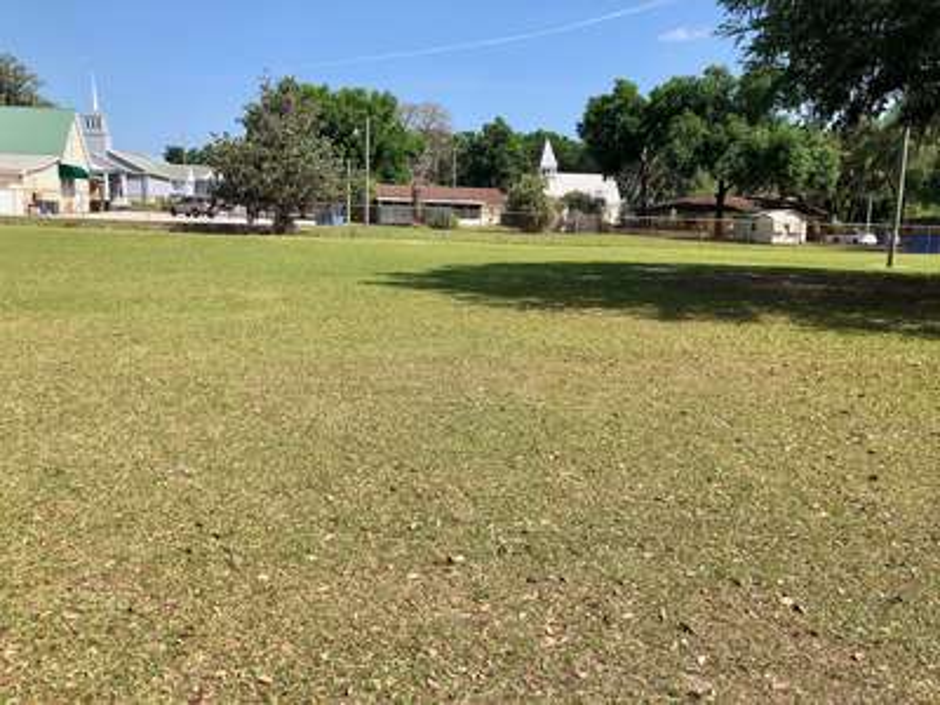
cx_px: 470
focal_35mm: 28
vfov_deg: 49.7
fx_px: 760
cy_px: 352
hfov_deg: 63.4
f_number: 1.8
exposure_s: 1/1600
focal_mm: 4
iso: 20
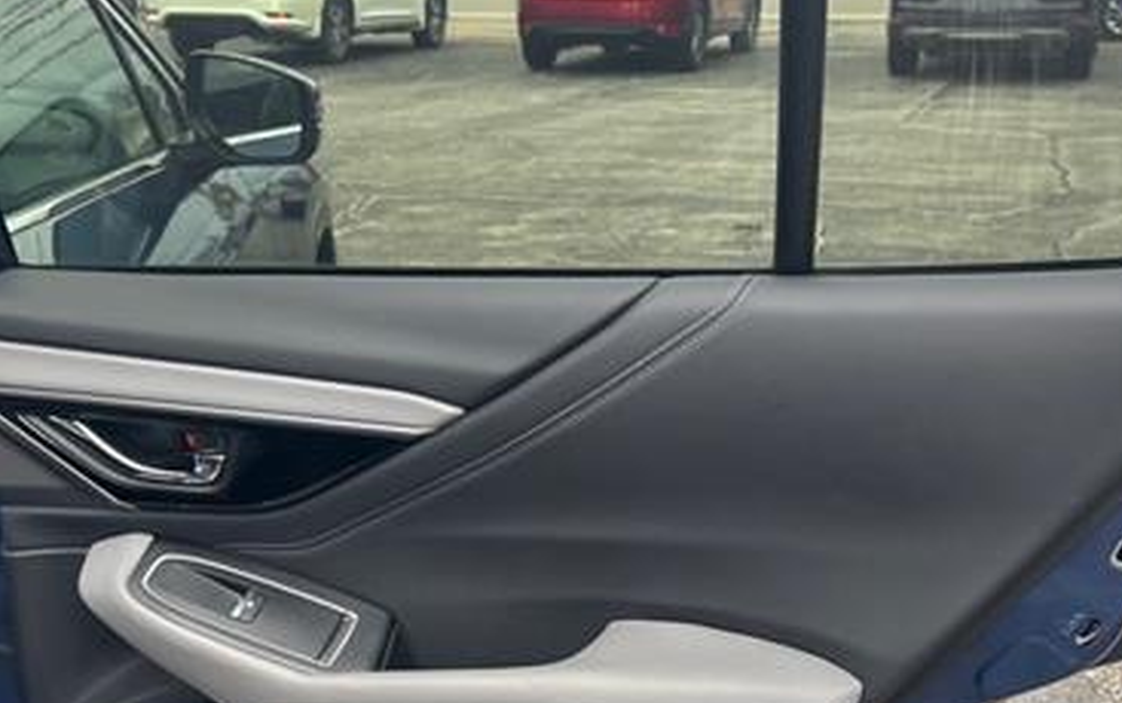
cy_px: 501
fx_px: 1469
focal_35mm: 48
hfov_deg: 41.8
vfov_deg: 26.7
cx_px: 532
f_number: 1.5
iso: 160
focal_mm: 5.7
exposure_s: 1/60
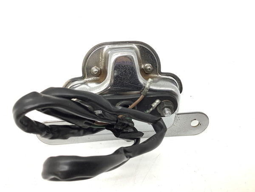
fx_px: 228
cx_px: 128
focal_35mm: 31
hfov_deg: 58.4
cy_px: 96
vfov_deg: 45.4
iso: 50
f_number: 2.4
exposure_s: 1/120
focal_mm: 3.3
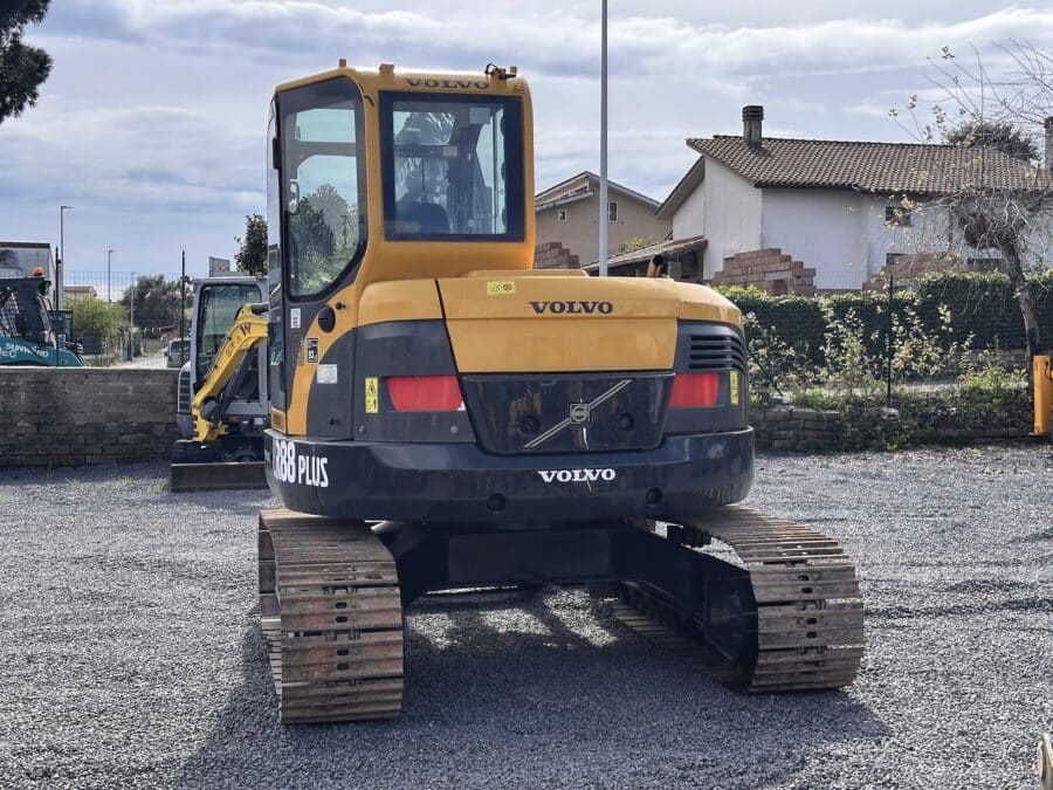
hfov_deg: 39.7
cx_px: 526
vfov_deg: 30.3
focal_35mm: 48
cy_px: 395
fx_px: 1460
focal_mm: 6.86
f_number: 1.78
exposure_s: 1/2469
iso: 64
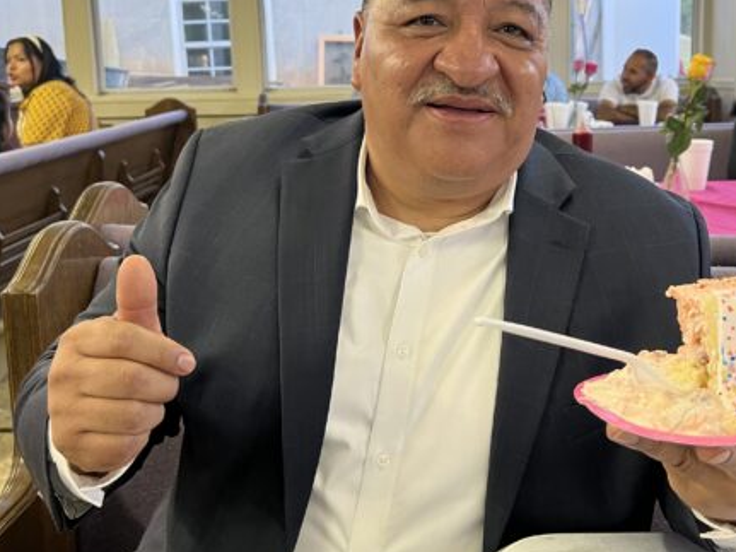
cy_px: 198
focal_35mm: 42
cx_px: 400
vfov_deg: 34.1
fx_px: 893
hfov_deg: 44.8
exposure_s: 1/60
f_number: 1.5
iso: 200
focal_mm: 5.7
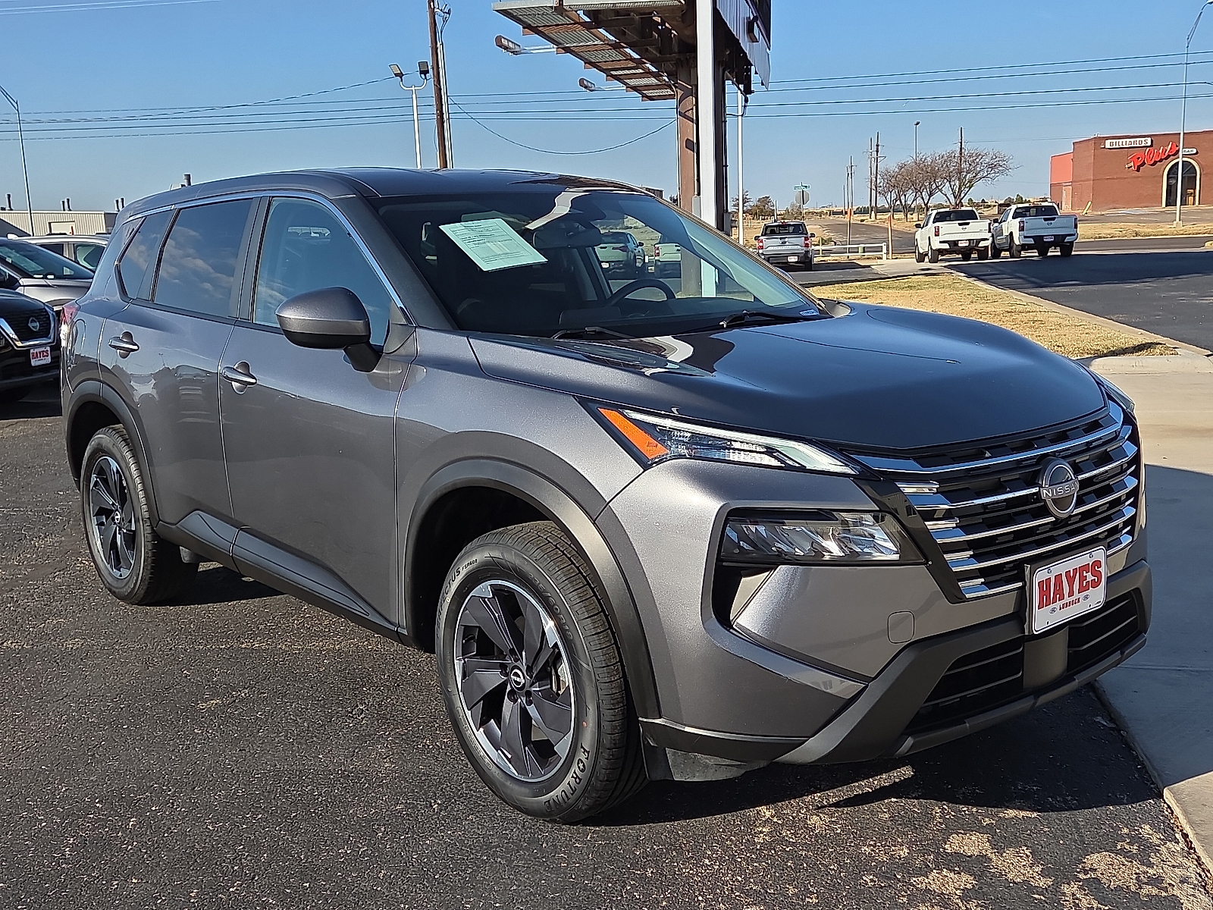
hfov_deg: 52.6
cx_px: 606
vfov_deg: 40.7
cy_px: 455
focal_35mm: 35
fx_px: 1226
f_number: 1.8
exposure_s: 1/1429
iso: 25
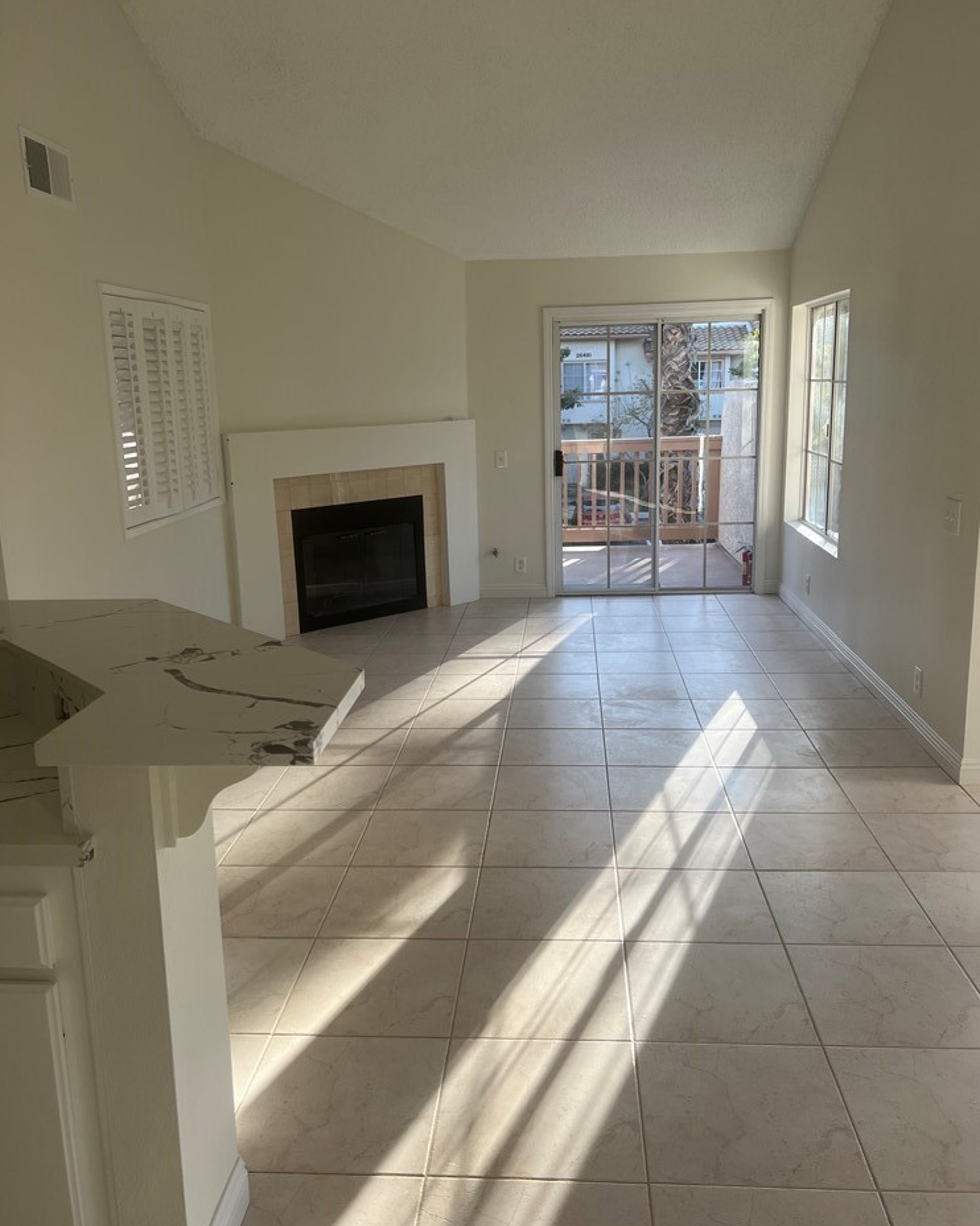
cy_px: 588
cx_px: 494
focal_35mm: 28
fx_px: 1015
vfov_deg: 62.2
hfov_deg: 51.5
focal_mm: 5.7
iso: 50
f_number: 1.5
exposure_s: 1/401
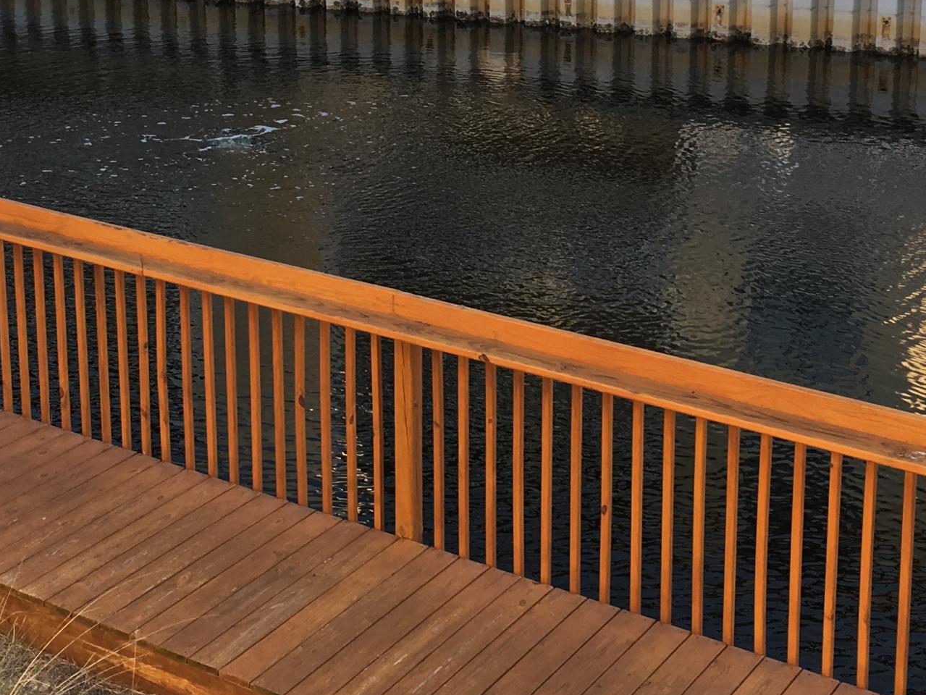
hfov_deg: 28.5
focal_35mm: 68
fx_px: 1820
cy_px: 159
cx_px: 379
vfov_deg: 21.4
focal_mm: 4.15
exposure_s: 1/133
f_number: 2.2
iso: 25
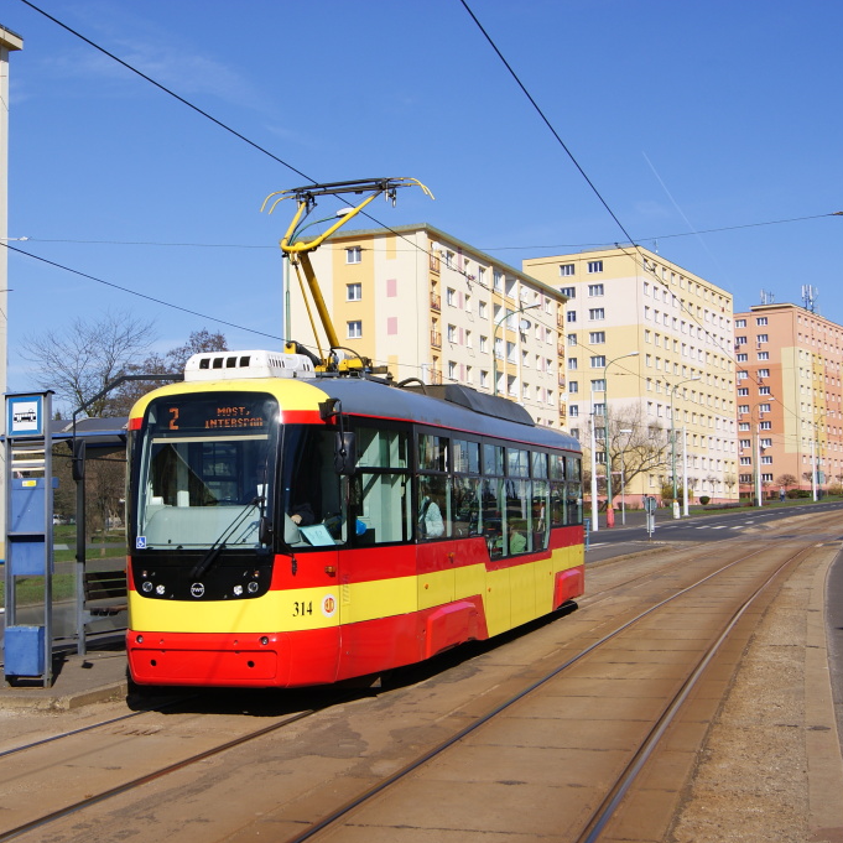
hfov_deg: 16.5
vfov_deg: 16.5
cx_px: 324
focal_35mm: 106
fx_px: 2911
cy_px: 422
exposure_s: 1/400
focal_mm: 55
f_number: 9
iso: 100
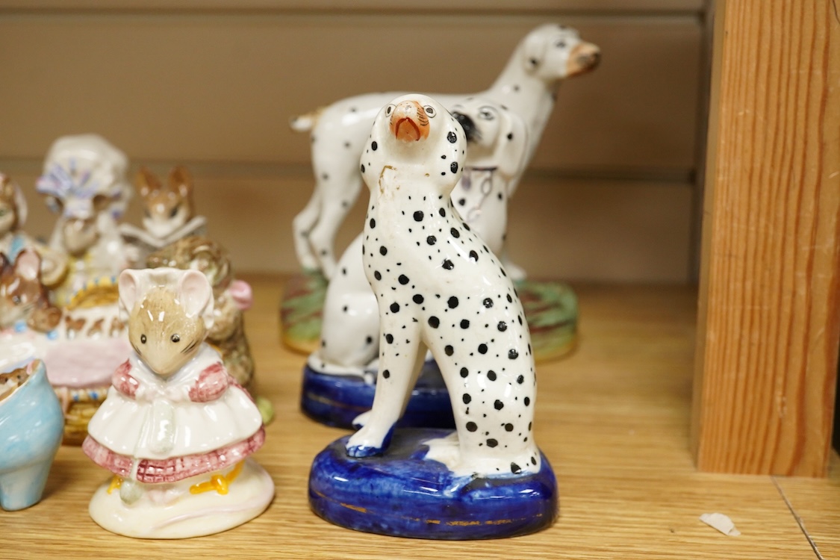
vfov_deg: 29.9
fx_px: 1050
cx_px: 420
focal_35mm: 45
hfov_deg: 43.6
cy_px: 280
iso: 2500
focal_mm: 30
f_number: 9
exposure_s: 1/160
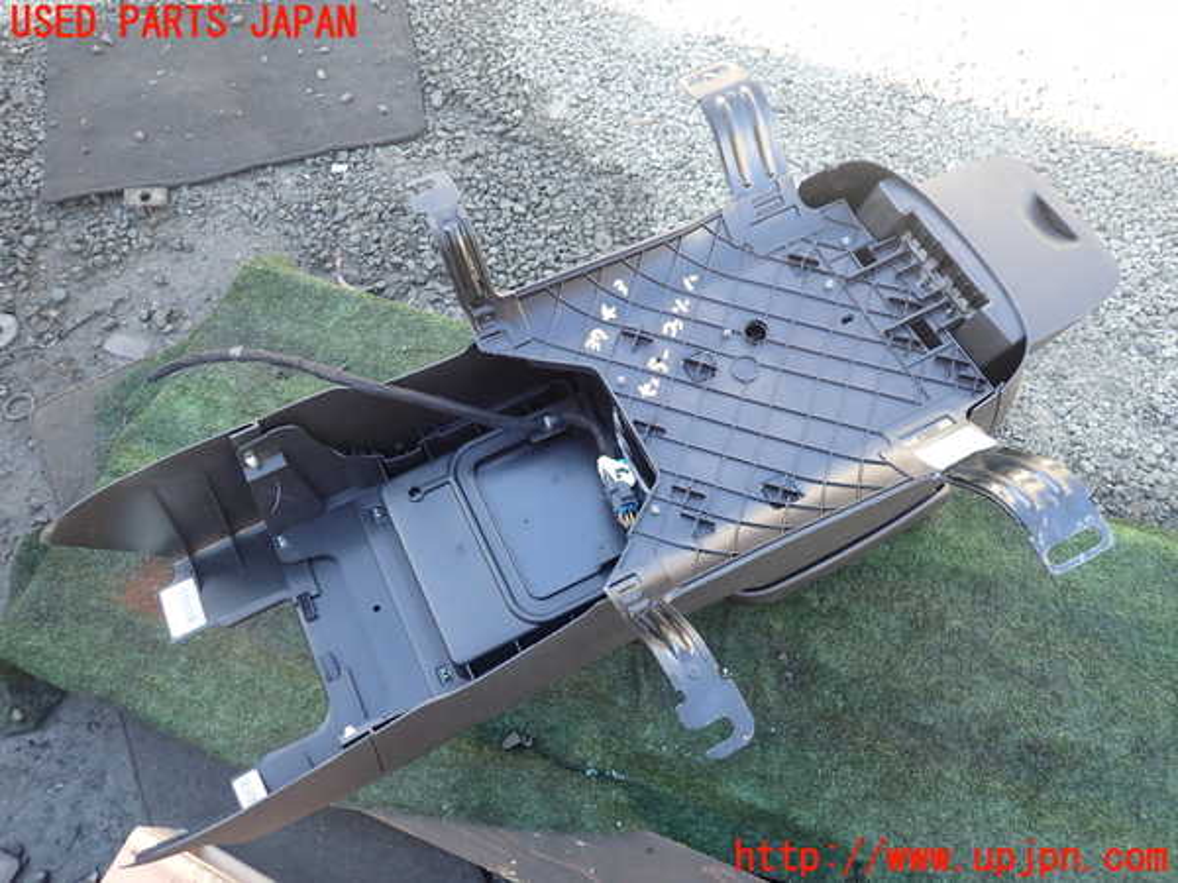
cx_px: 589
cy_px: 442
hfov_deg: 69.4
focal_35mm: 25
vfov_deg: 54.9
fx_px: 851
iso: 100
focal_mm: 4.5
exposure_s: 1/80
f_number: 2
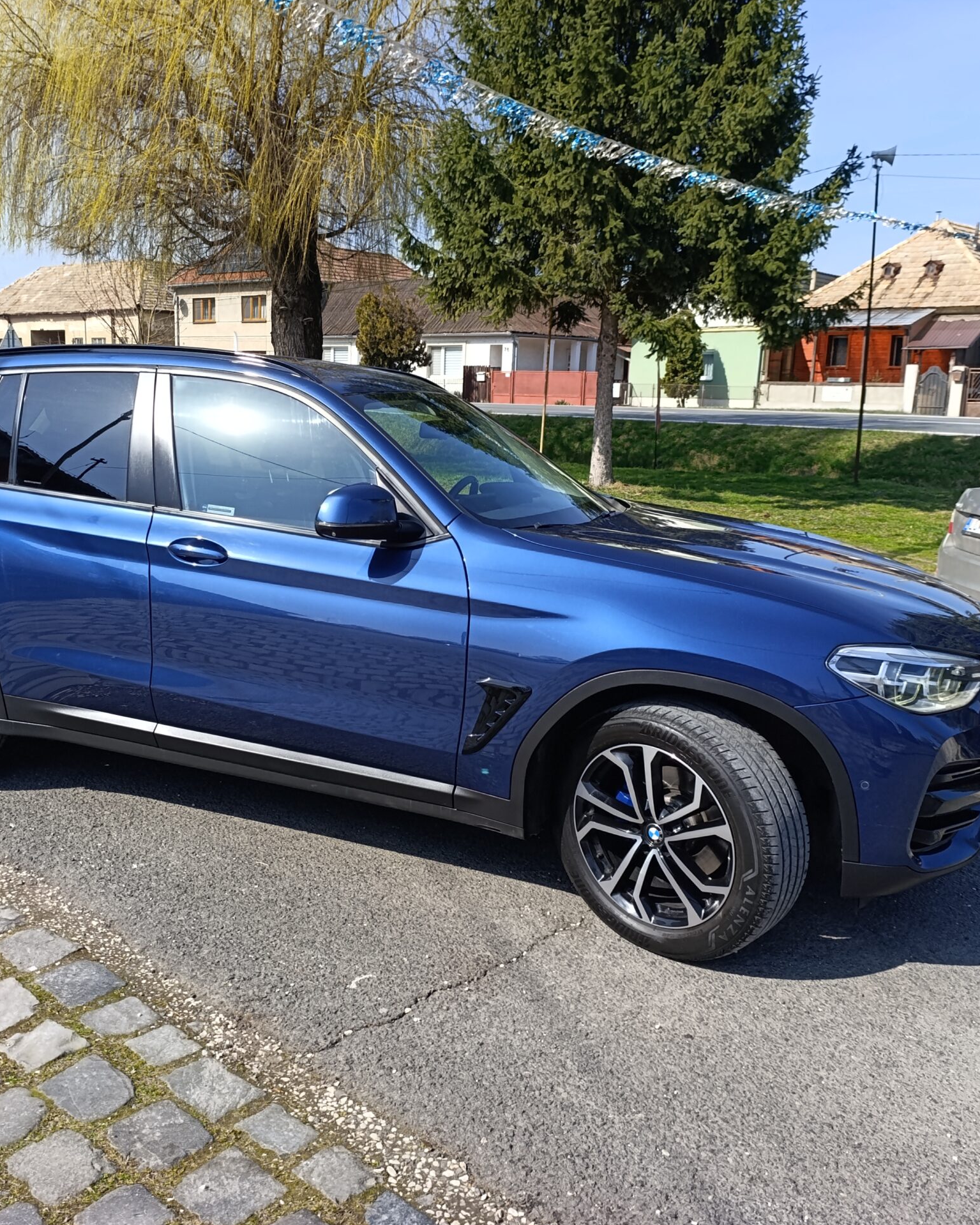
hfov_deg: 48.0
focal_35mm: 30
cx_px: 366
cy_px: 614
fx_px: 1088
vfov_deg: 58.8
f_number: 1.6
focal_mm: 6.14
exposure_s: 1/510
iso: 50
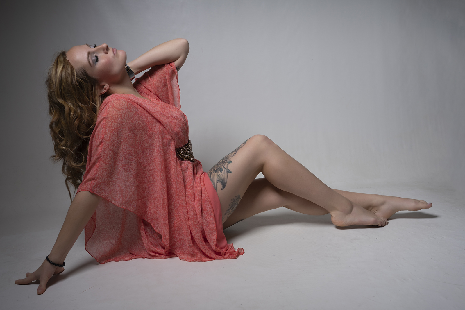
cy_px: 155
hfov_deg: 51.9
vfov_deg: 35.9
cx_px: 232
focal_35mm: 37
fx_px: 478
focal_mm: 37
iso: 50
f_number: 5.6
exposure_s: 1/200
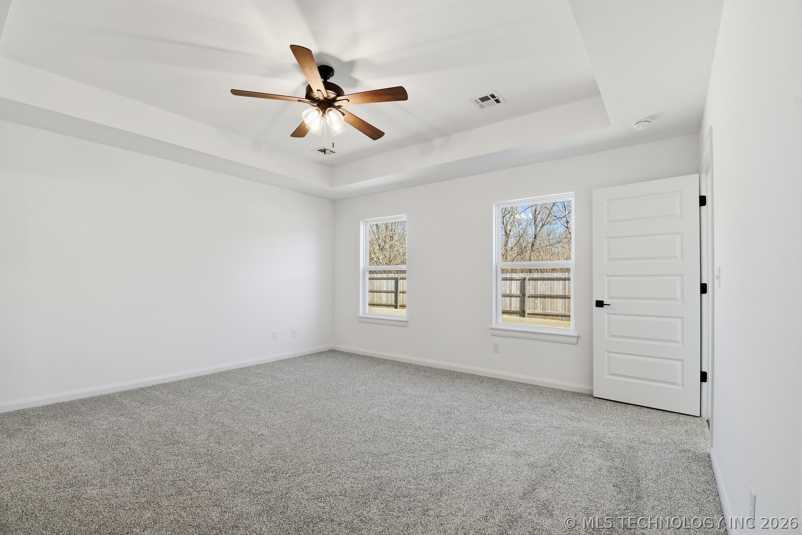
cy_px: 268
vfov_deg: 77.3
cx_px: 401
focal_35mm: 15
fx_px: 334
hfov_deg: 100.4
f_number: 9
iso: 250
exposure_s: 1/250
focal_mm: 10
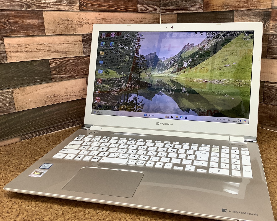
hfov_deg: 51.4
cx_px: 156
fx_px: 287
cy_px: 115
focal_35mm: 35
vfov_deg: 42.2
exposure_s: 1/60
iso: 100
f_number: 2.4
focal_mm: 3.3
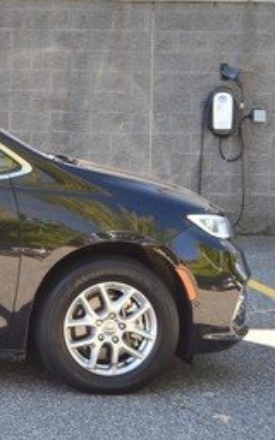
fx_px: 1187
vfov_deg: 20.8
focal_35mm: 99
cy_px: 100
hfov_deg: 12.0
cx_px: -239
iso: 200
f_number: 5.6
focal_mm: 26
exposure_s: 1/125
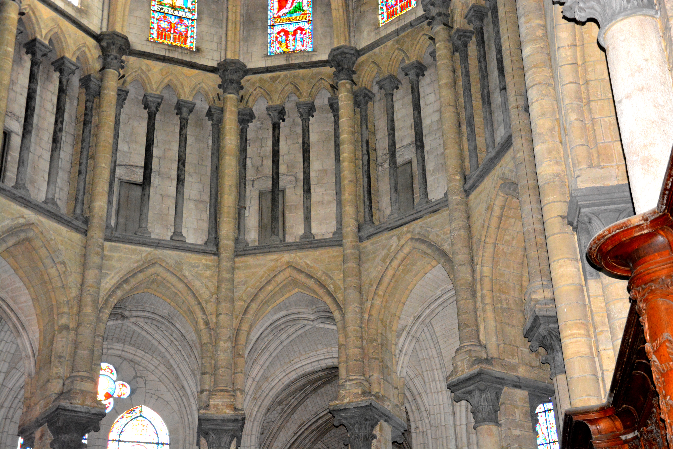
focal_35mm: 51
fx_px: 953
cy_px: 224
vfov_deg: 26.5
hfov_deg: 38.9
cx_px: 336
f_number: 4.2
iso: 3200
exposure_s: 1/60
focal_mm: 34
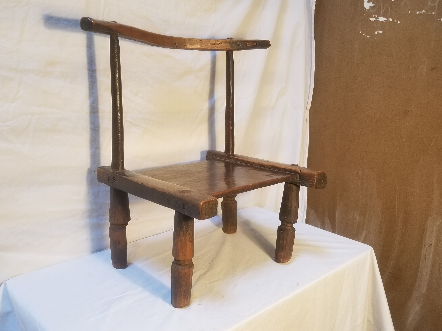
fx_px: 332
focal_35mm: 26
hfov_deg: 67.3
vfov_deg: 53.1
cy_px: 166
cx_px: 221
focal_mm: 4.25
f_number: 1.7
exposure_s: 1/50
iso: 125
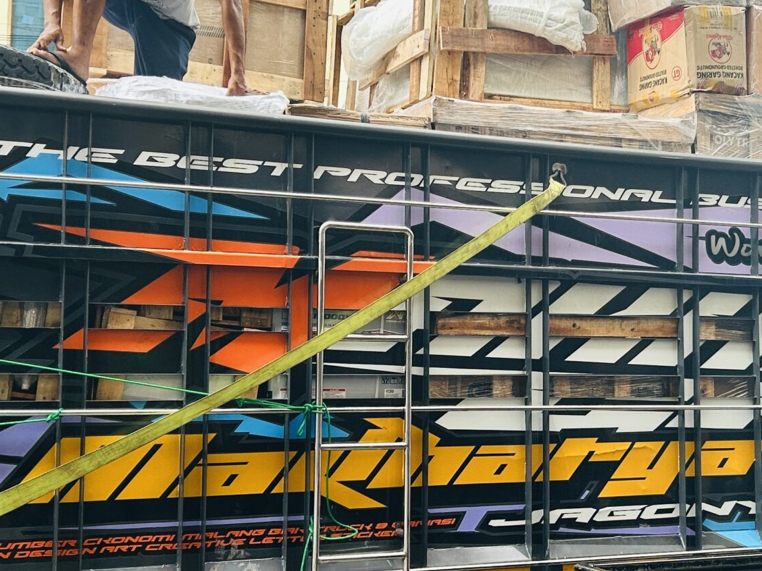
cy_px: 290
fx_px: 1299
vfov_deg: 24.8
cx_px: 510
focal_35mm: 59
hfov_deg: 32.4
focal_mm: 5.7
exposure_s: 1/121
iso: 64
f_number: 1.5
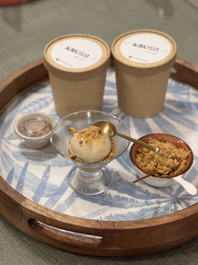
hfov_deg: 19.1
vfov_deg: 25.3
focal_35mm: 77
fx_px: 587
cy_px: 132
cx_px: 99
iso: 320
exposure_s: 1/33
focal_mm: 9
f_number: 2.8
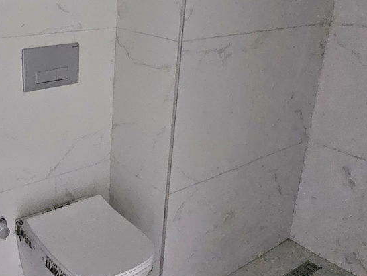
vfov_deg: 37.6
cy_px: 113
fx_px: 403
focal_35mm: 38
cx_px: 88
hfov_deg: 47.0
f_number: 2.2
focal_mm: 2.2
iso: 1600
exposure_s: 1/24
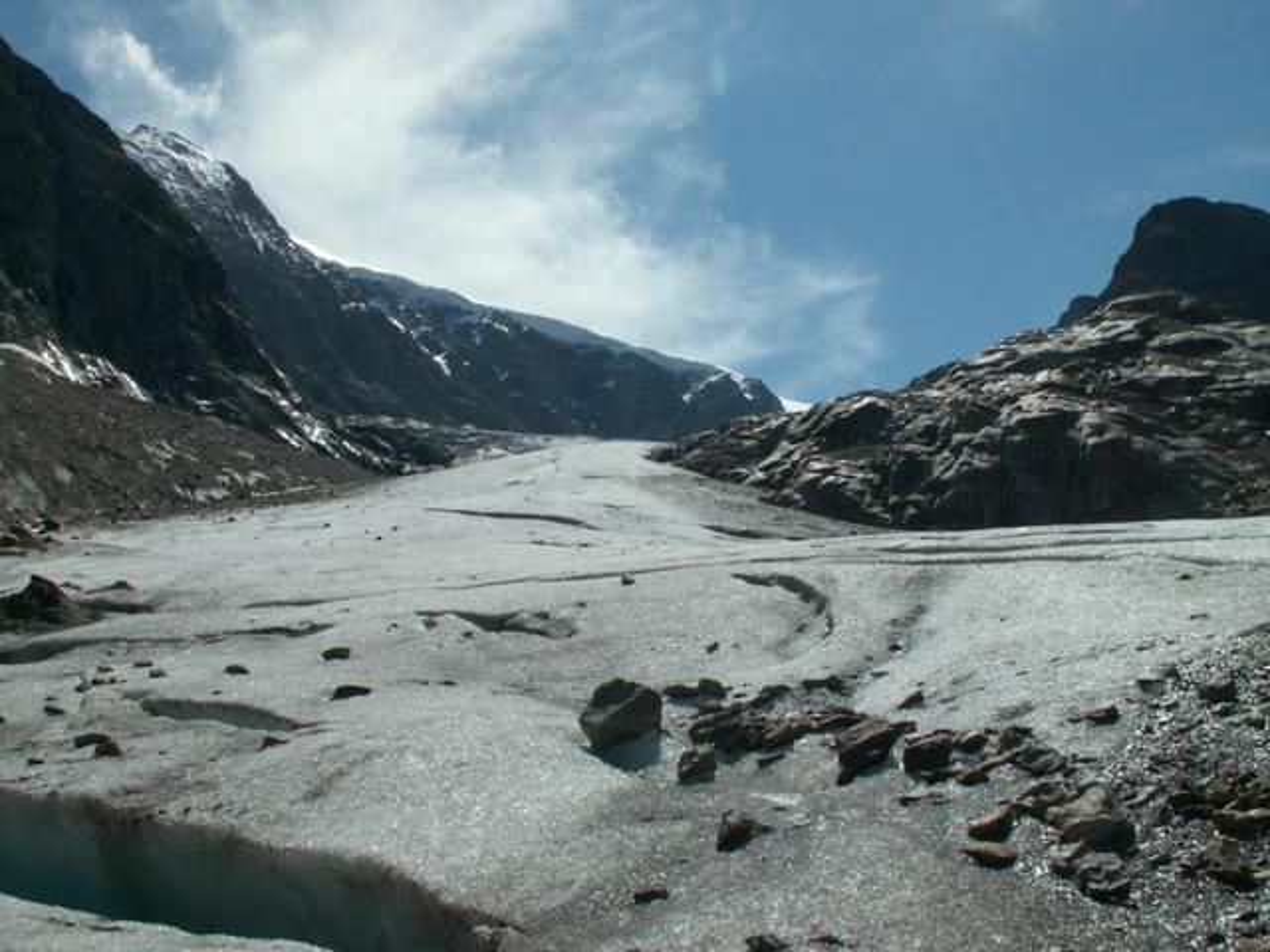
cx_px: 635
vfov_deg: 40.7
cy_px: 476
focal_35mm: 35
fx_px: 1284
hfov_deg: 52.6
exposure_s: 1/400
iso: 50
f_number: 8
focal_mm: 5.86
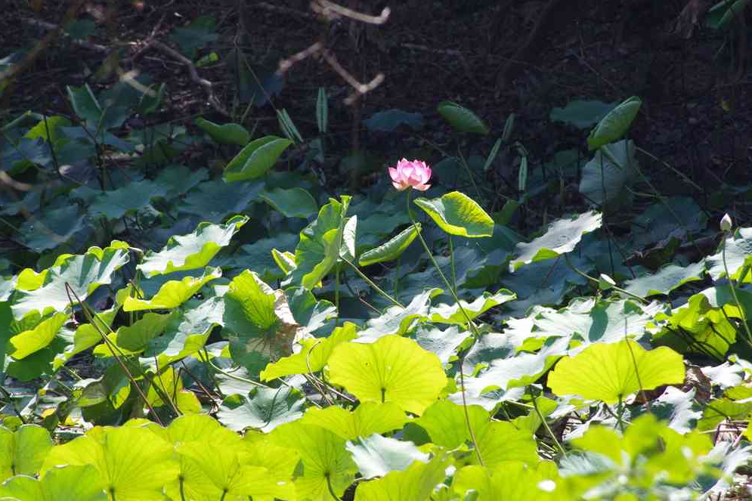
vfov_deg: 3.0
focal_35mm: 452
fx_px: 9440
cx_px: 375
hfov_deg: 4.6
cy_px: 251
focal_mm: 300
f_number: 9
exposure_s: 1/320
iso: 1600
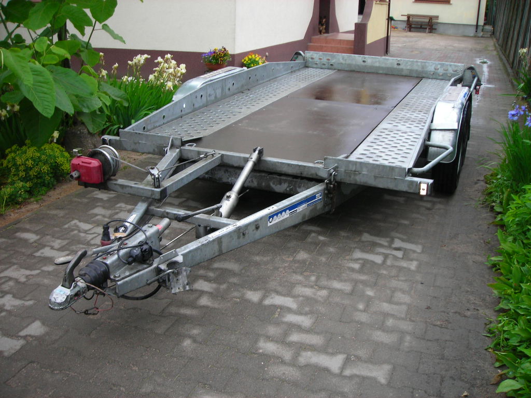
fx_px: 583
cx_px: 266
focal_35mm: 38
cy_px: 199
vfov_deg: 37.7
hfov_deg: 49.0
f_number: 3.2
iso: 70
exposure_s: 1/73.5
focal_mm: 6.3
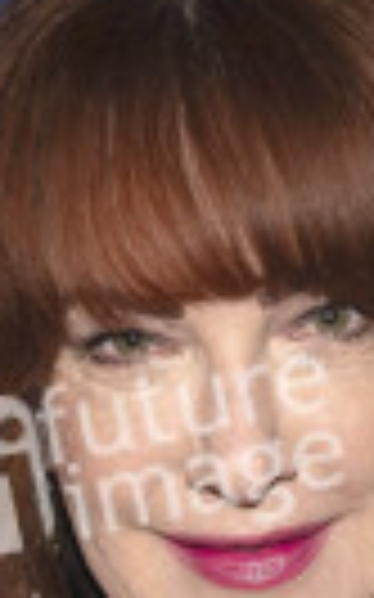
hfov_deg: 4.4
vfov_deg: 7.1
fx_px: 4816
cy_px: 688
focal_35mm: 295
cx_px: 243
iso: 800
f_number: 5.6
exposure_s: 1/200
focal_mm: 96
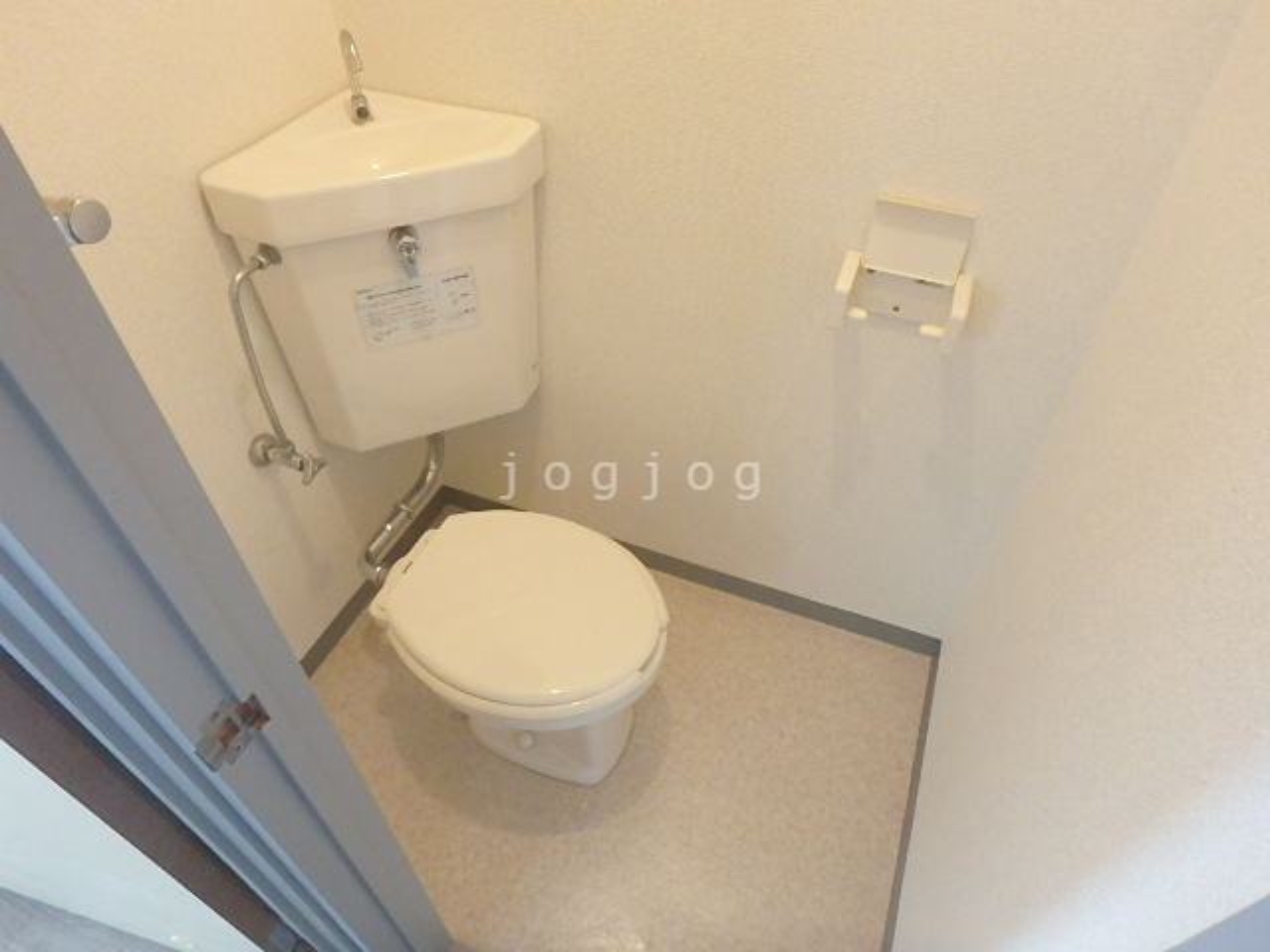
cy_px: 476
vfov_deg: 63.4
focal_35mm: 21
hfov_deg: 79.0
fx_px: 770
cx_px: 635
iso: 800
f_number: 3.5
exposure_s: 1/30
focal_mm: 3.7
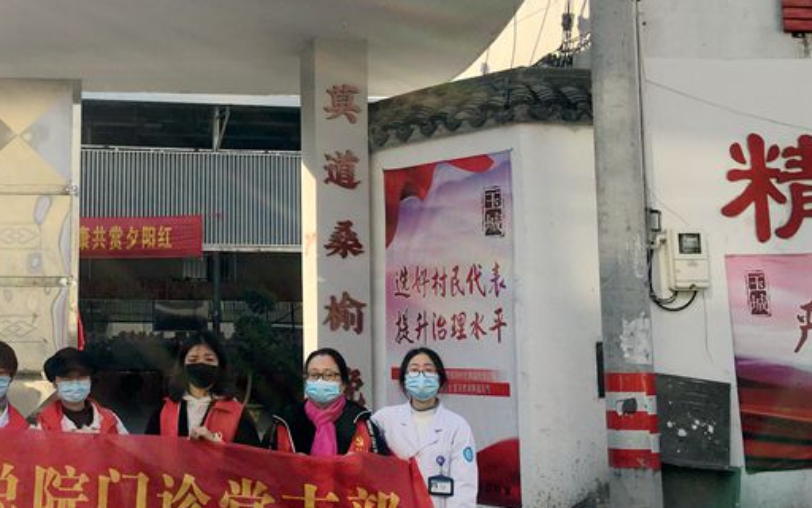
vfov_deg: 26.9
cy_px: 243
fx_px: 1062
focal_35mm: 48
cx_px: 182
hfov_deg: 40.4
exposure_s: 1/1115
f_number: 2.2
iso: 25
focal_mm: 4.15
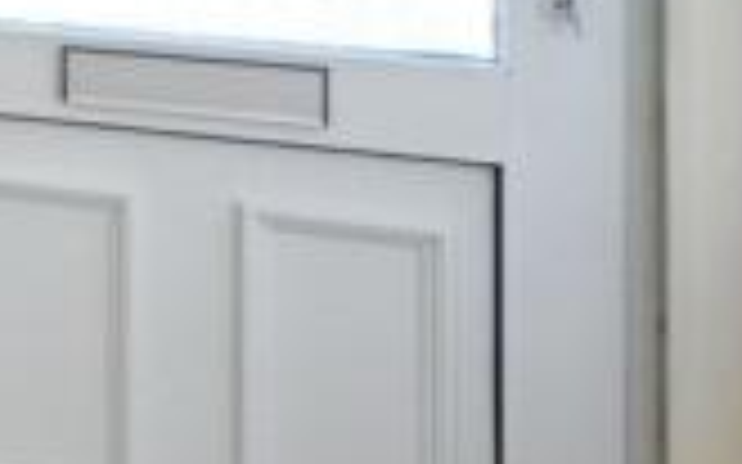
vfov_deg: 12.3
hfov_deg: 11.3
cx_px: -1520
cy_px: -255
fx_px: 2042
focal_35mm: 101
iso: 2000
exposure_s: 1/60
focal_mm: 16
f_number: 8
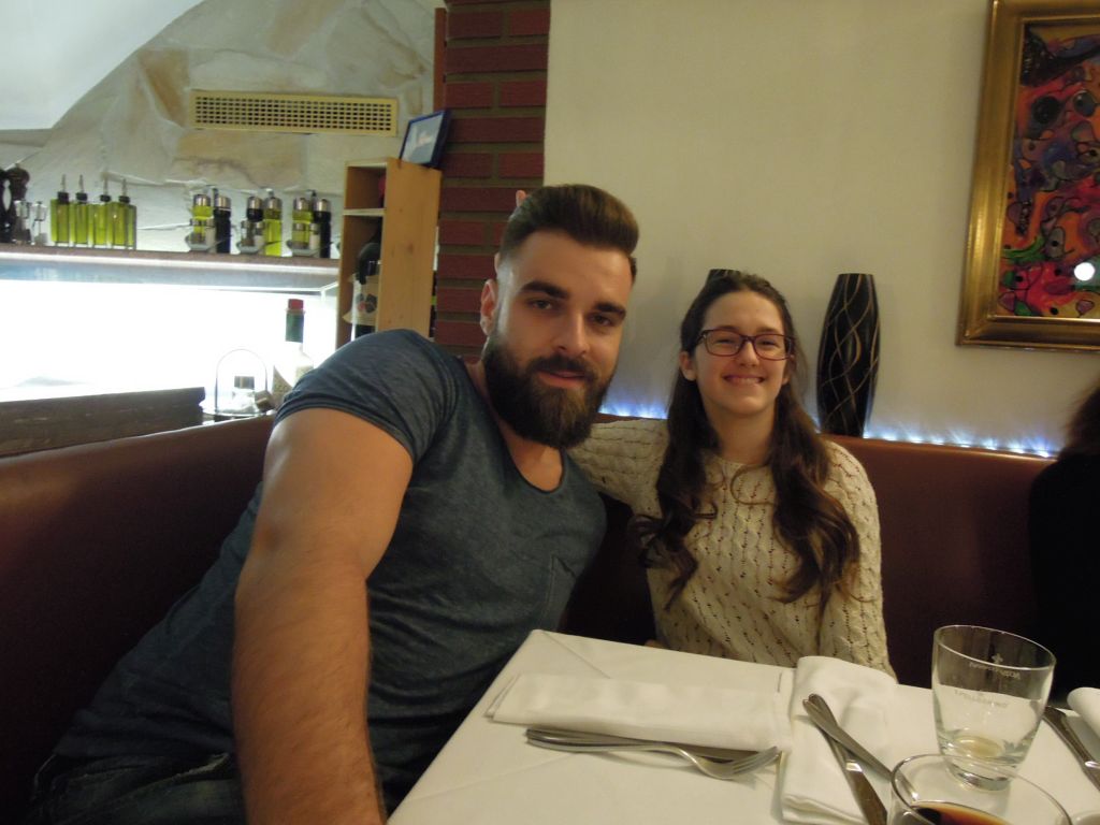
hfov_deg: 71.6
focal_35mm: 24
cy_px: 412
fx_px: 763
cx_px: 550
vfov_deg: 56.8
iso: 800
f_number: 2.8
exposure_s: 1/10
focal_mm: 4.3
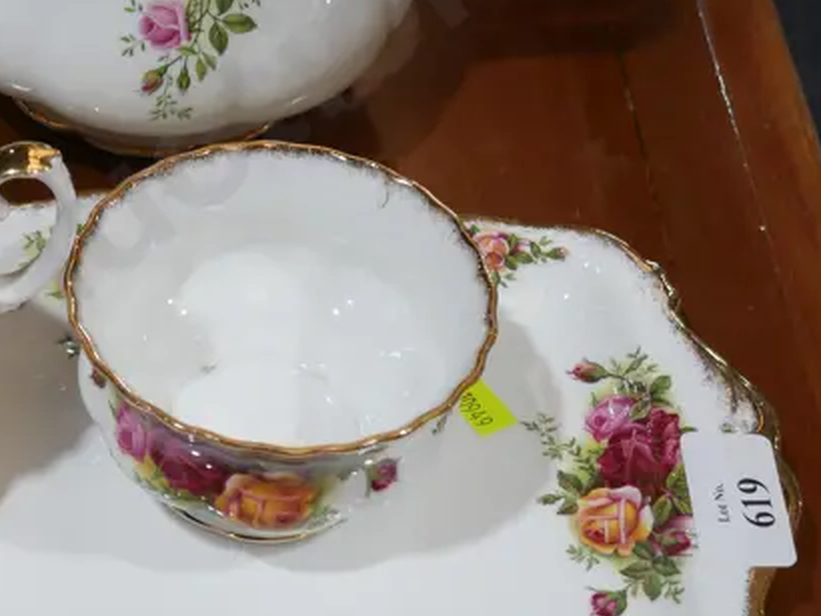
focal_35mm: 95
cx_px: 132
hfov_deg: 20.3
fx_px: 2254
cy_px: 209
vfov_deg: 15.5
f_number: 4.1
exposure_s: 1/100
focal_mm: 19
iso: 200
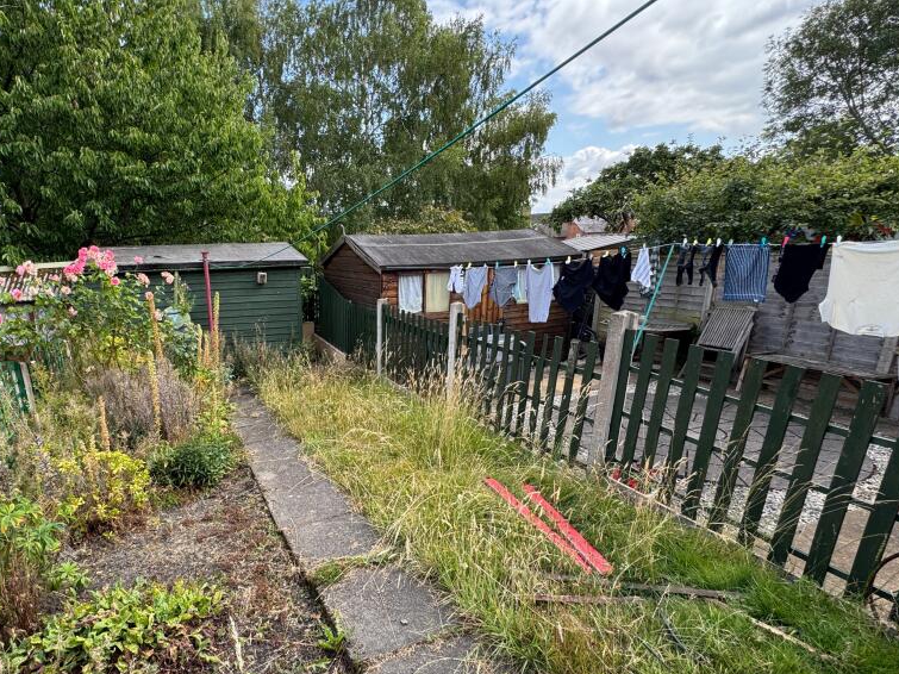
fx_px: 493
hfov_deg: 82.7
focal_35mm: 19
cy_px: 380
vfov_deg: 68.4
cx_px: 325
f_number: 2.2
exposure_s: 1/290
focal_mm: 2.22
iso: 40
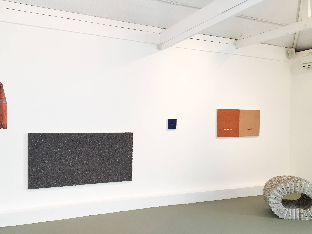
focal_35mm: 34
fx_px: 306
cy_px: 130
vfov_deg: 41.7
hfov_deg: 53.9
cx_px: 149
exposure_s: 1/40
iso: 25
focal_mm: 4.15
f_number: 2.2
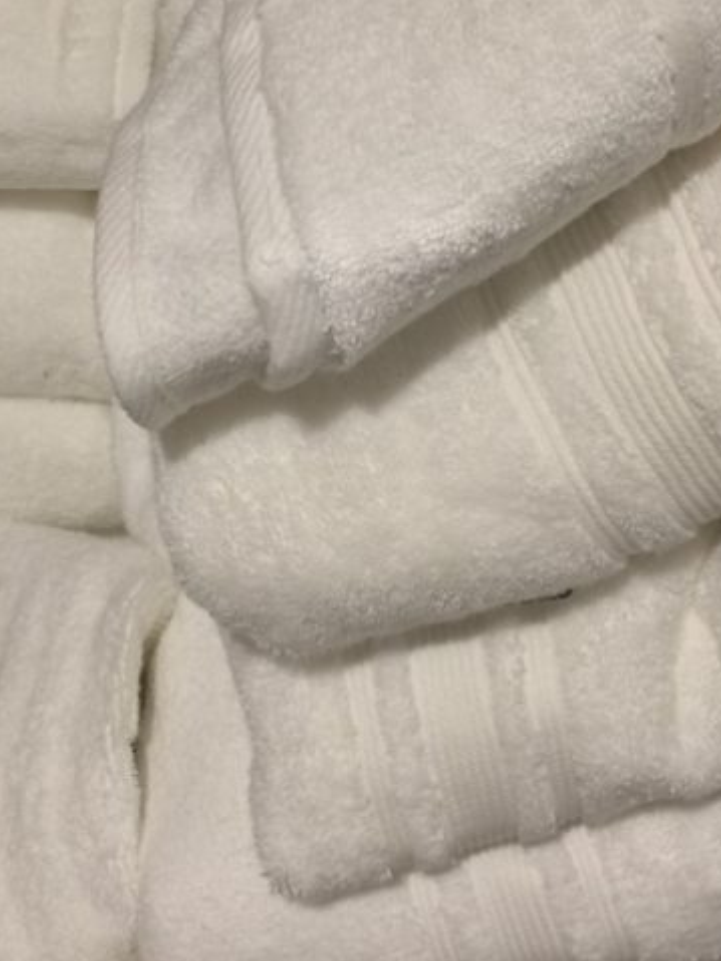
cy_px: 255
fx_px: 1723
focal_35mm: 62
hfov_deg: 23.6
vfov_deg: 30.7
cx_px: 267
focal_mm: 4.15
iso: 100
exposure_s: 1/30
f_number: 2.2
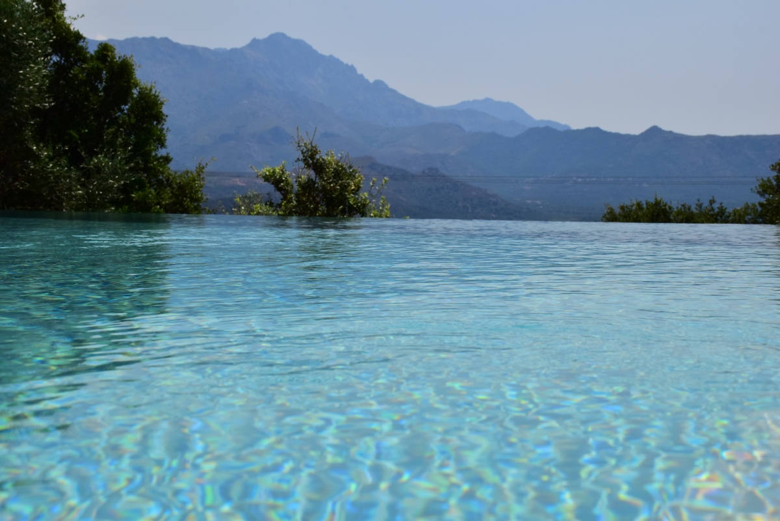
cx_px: 390
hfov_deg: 35.0
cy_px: 260
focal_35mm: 57
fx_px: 1235
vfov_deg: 23.8
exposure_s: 1/1600
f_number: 20
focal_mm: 38
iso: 400
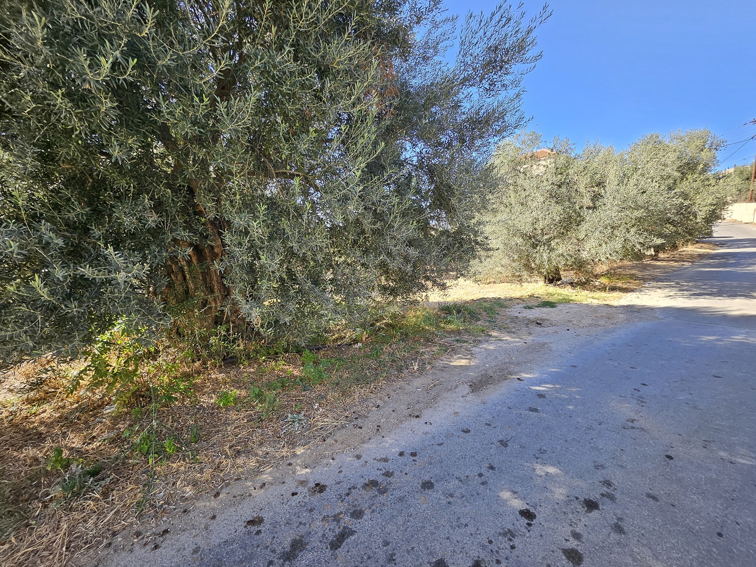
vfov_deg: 89.9
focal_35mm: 13
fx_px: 284
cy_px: 284
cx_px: 378
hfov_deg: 106.2
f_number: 2.2
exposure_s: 1/181
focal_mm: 1.74
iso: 32
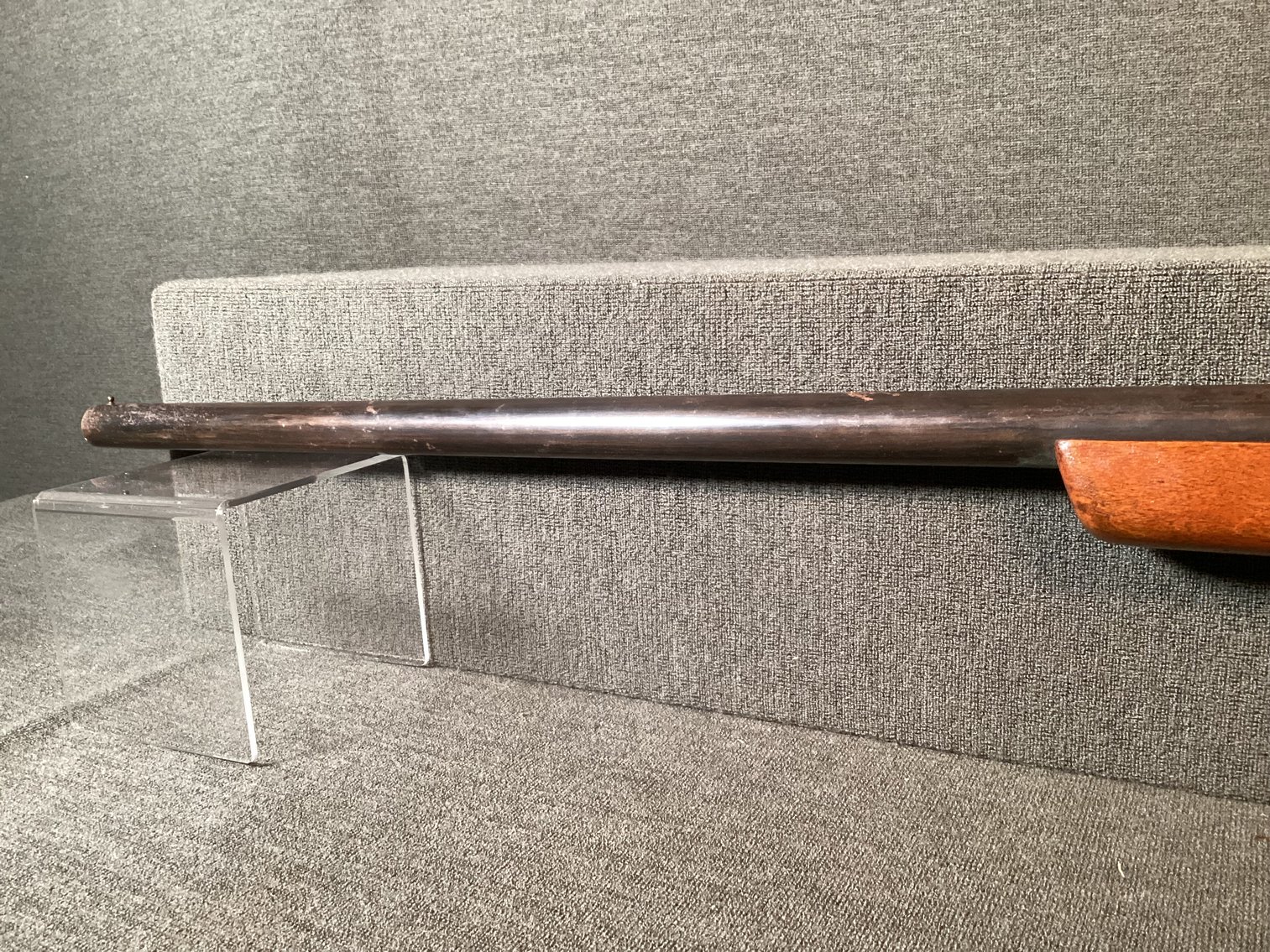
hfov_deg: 58.3
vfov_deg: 45.4
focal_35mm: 31
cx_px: 635
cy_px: 476
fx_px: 1137
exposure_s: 1/40
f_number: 2.4
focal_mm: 3.3
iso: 250
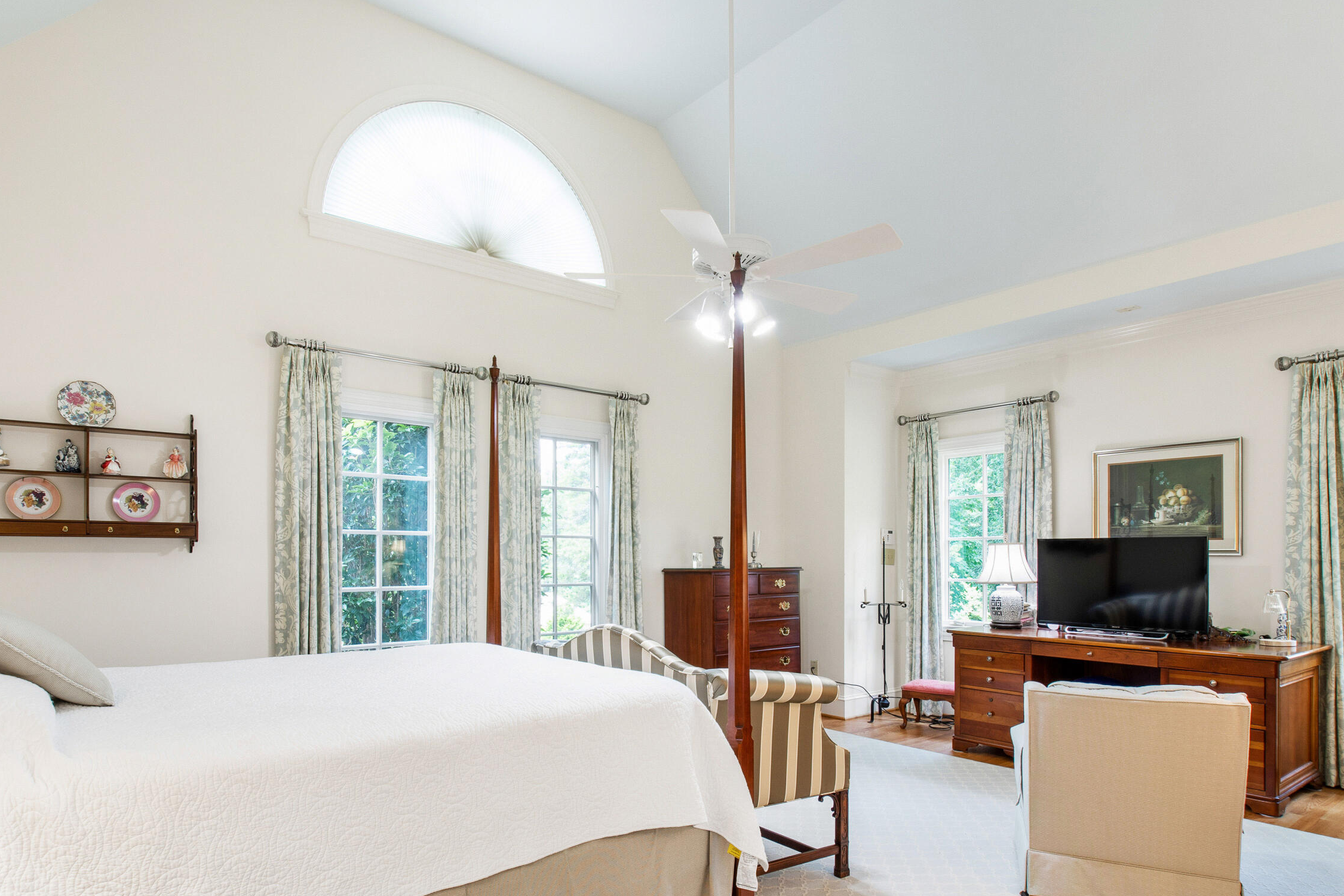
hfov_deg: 83.9
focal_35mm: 20
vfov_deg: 61.3
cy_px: 549
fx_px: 747
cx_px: 640
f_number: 8
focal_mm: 10
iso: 100
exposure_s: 1/1.67
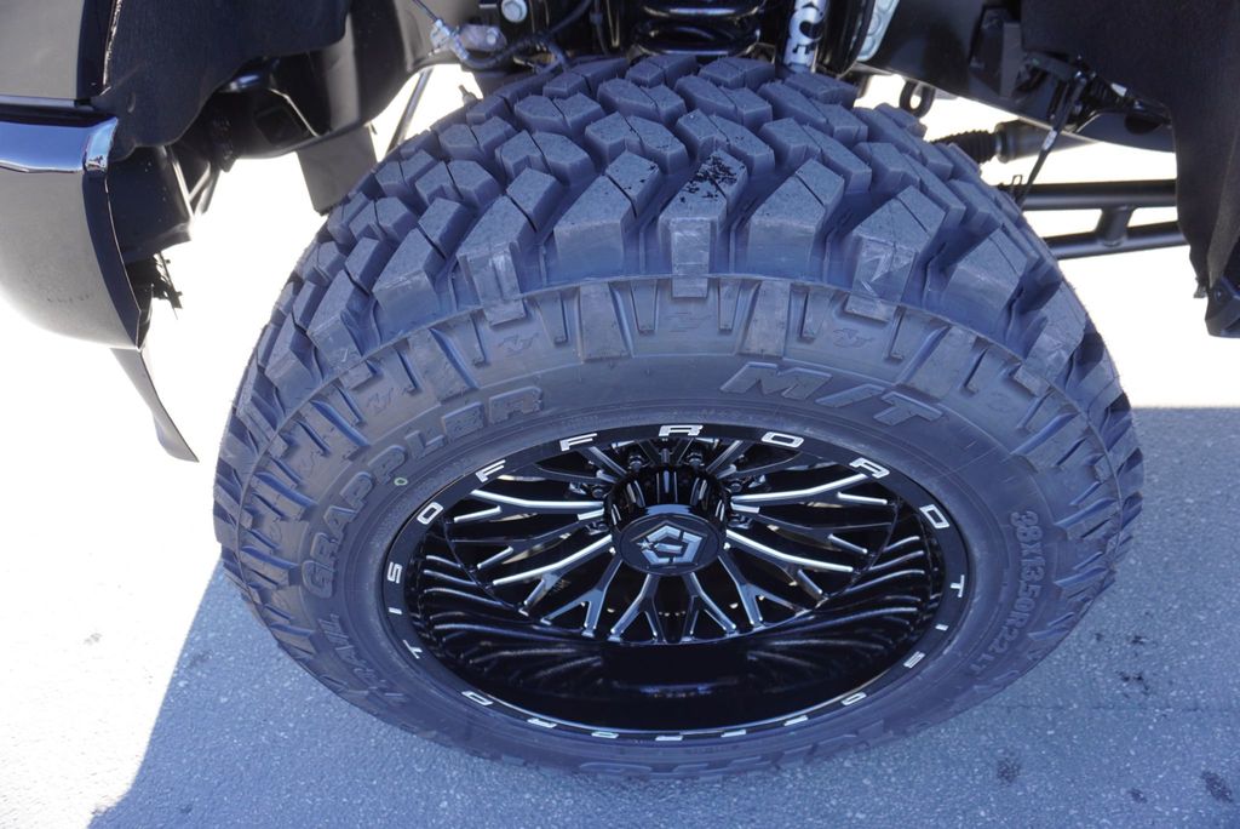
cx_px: 620
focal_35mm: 24
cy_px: 414
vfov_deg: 53.2
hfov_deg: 73.7
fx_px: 827
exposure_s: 1/60
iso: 160
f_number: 4
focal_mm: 16
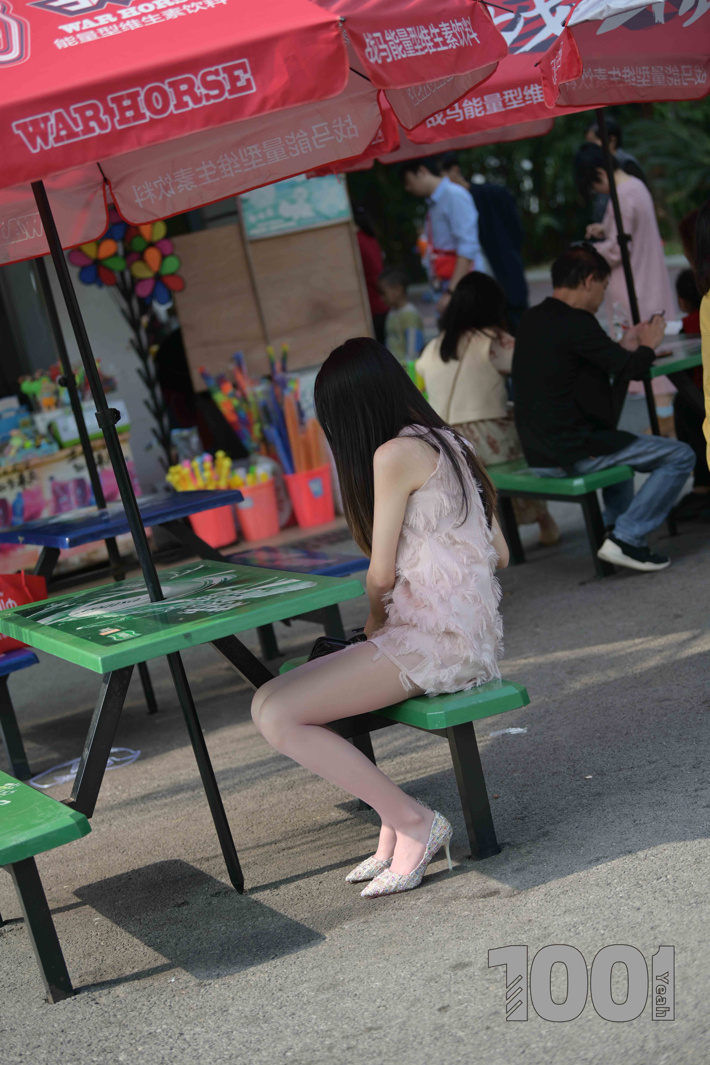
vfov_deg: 25.4
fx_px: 2366
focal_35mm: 80
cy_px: 532
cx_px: 355
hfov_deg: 17.1
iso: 100
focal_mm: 80
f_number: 2.8
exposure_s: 1/1250
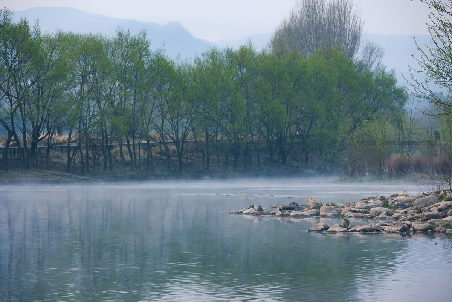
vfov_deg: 9.3
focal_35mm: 148
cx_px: 226
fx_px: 1858
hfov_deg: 13.9
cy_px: 151
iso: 800
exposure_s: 1/200
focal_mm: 145
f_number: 5
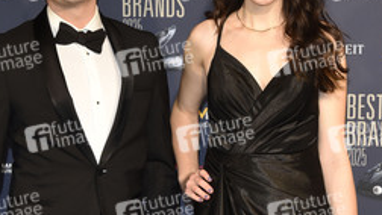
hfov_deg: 23.7
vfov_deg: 13.5
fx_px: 912
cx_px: 175
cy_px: 97
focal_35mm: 90
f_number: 6.3
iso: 1250
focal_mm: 48
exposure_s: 1/250
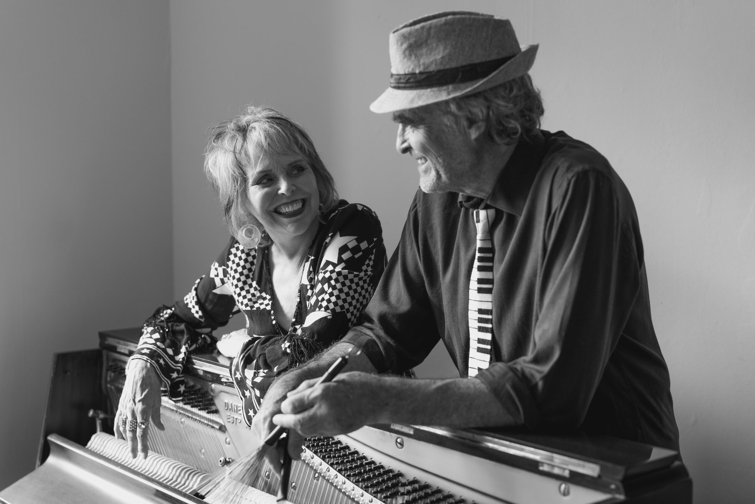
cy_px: 252
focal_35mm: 50
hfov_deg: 39.6
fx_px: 1049
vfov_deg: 27.0
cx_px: 378
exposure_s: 1/160
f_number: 2.2
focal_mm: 50
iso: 200
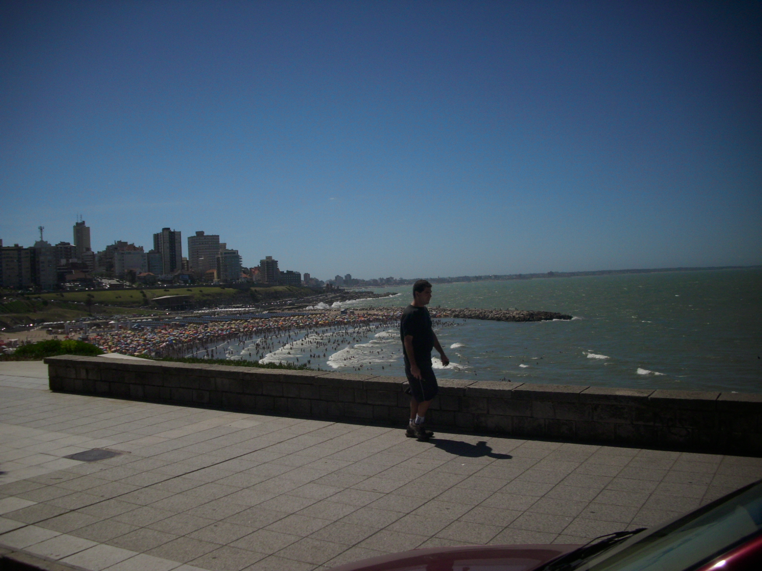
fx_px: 682
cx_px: 381
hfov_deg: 58.4
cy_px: 286
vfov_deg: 45.4
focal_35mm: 31
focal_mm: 6.2
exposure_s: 1/1295
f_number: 5.6
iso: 50
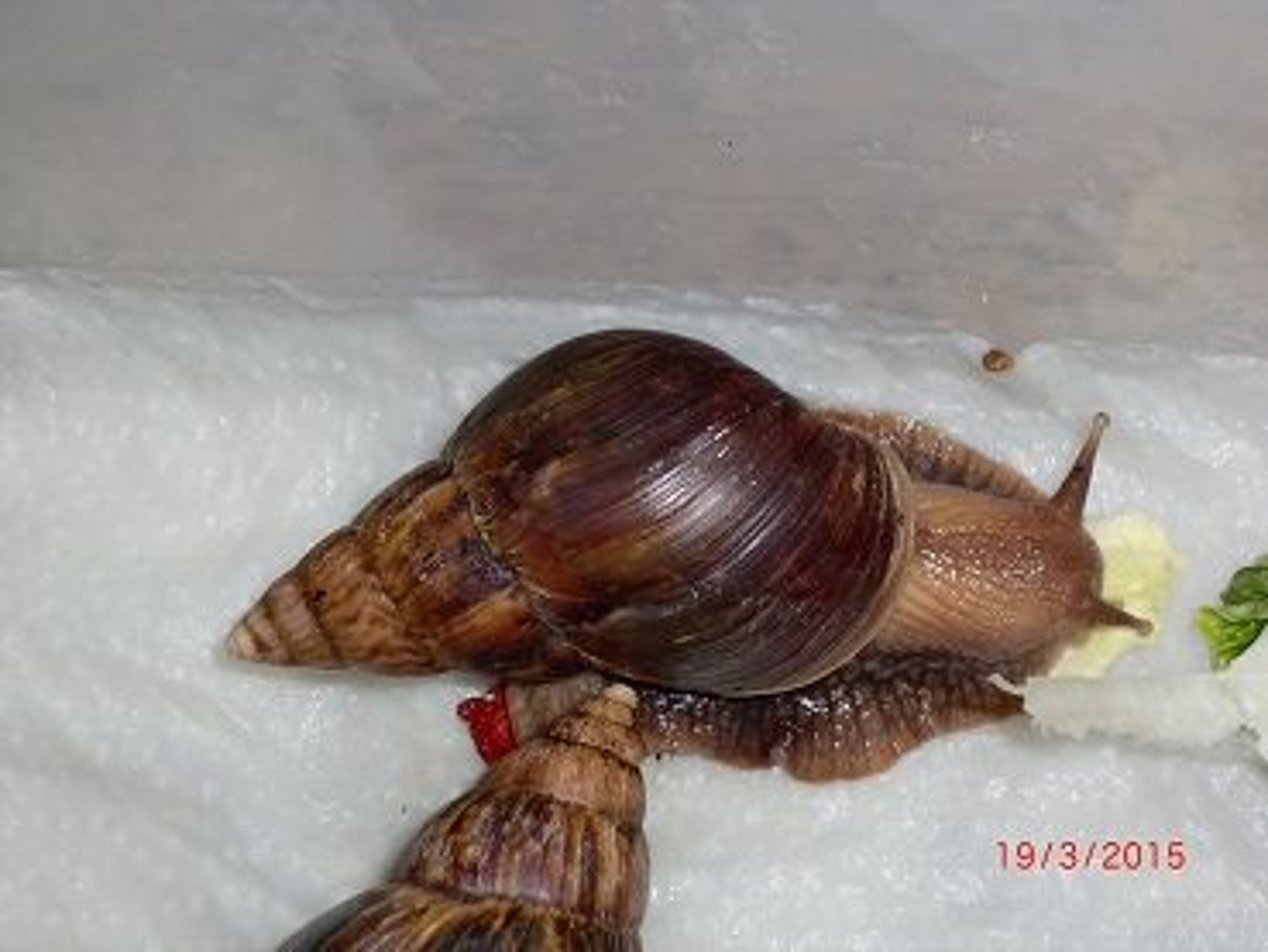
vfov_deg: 19.9
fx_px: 2712
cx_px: 634
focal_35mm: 74
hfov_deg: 26.3
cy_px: 476
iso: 64
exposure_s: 1/60
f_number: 4.2
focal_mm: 13.1
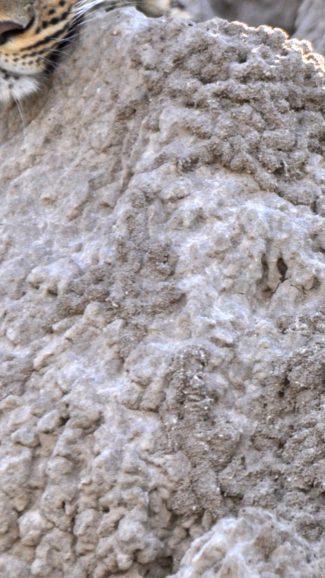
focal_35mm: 1317
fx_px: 20172
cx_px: -5
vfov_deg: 1.6
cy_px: 249
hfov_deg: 0.9
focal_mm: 370
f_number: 5.6
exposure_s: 1/640
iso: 250
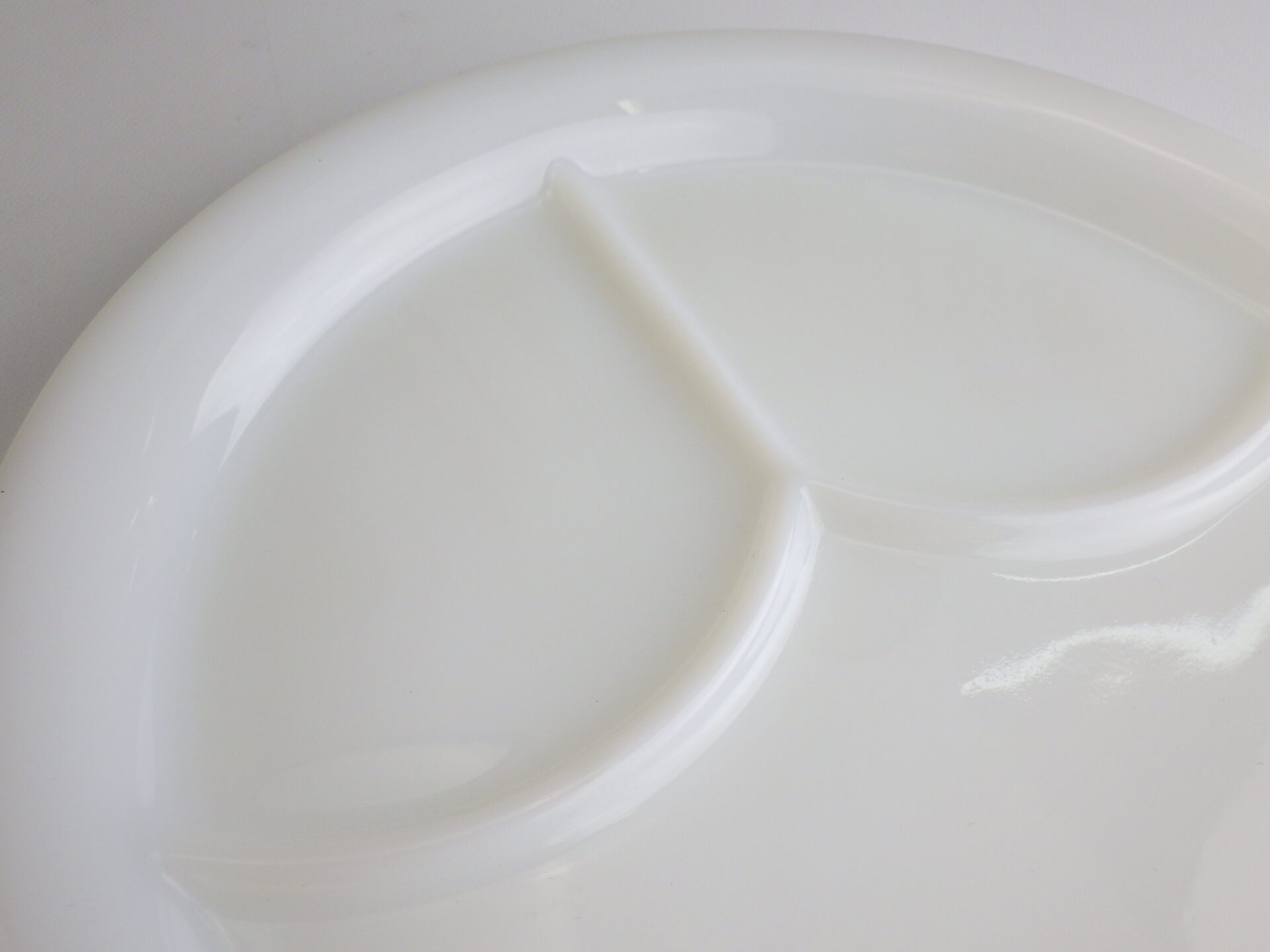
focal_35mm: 34
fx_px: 1247
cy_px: 476
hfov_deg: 54.0
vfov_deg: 41.8
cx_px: 635
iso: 125
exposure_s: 1/160
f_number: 3.8
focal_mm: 6.1
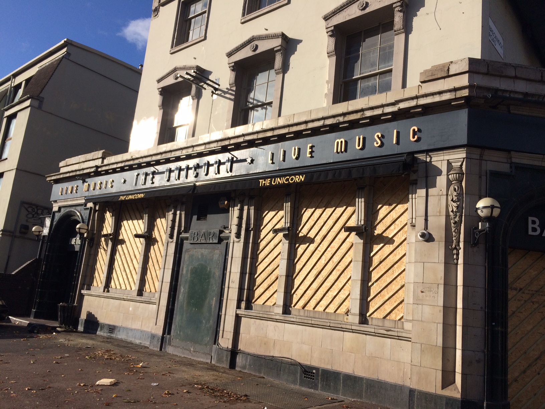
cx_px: 272
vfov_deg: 48.2
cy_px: 204
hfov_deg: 61.7
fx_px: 457
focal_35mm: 29
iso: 32
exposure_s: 1/2933
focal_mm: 4.15
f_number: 2.2
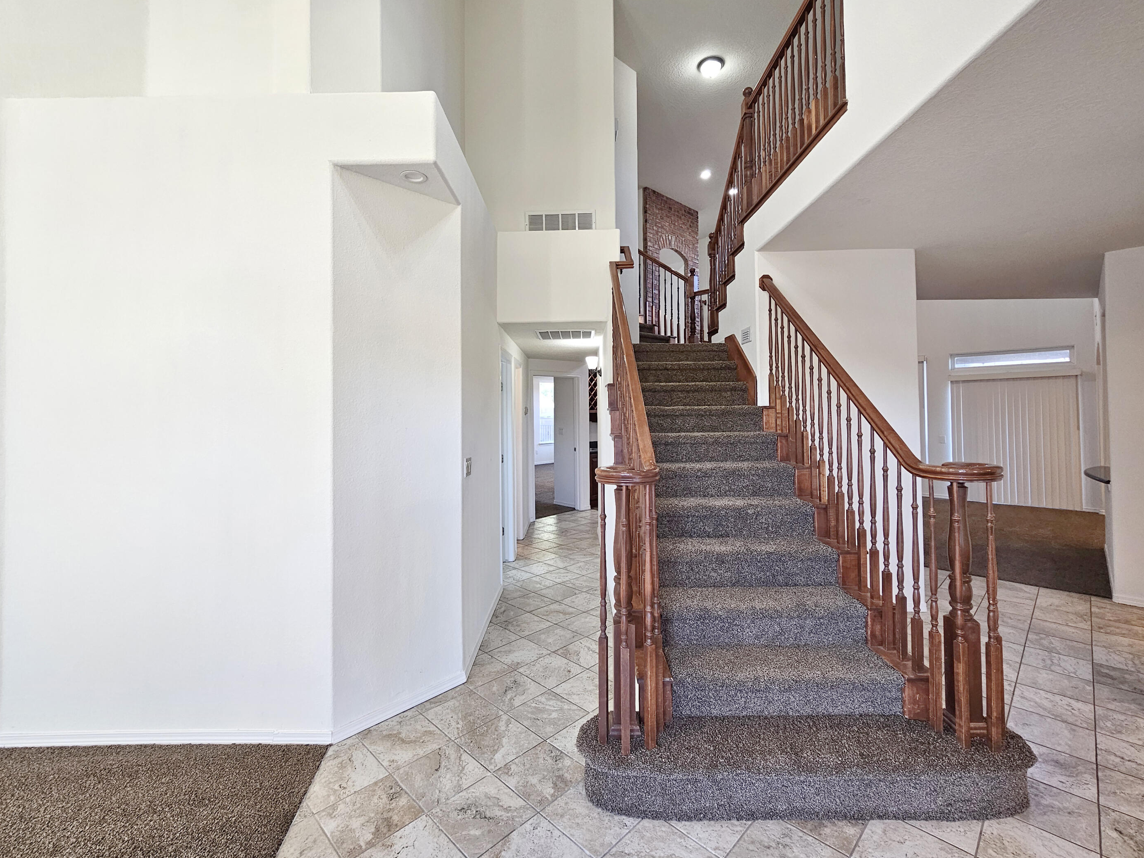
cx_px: 578
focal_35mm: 14
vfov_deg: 85.5
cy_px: 397
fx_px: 463
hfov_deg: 102.1
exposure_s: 1/60
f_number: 2.2
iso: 100
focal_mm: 2.2
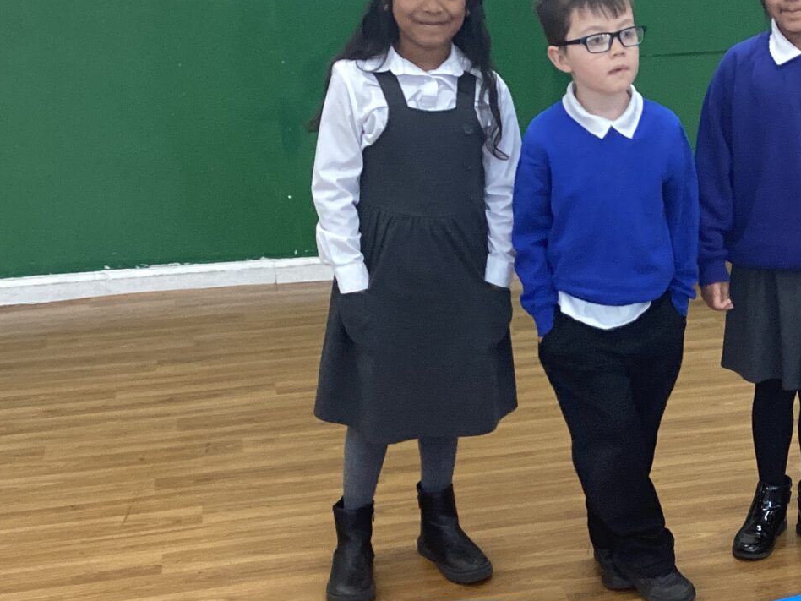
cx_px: 681
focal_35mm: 67
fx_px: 1550
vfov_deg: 21.5
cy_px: 523
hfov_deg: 28.1
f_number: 2.4
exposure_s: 1/50
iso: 160
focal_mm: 3.3
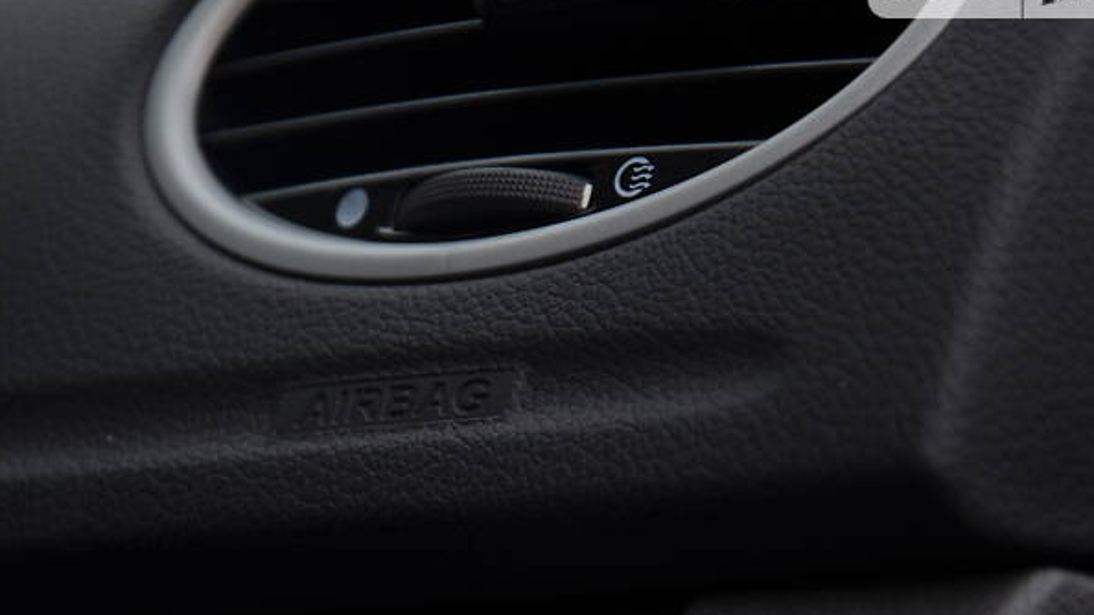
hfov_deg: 9.7
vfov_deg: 5.5
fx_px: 6431
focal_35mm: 222
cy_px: 405
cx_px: 424
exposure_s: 1/30
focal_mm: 105
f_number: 5.6
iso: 200
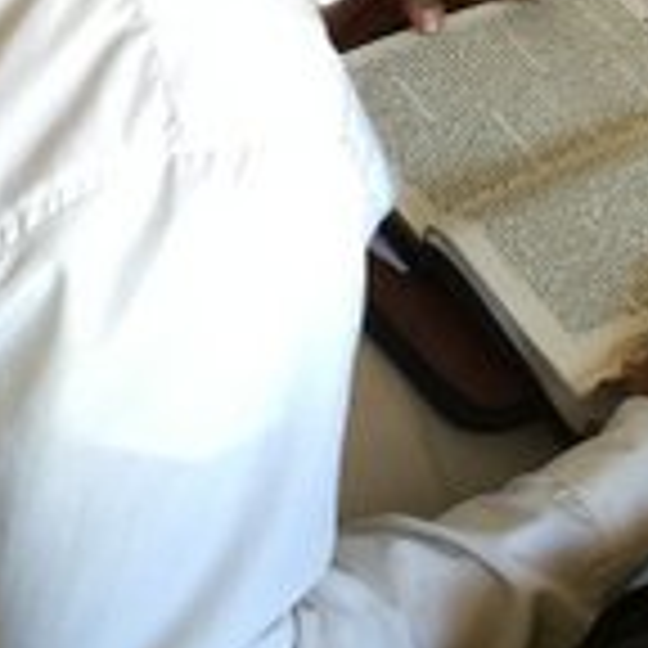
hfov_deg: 11.9
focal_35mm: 142
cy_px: -405
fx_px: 3007
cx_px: 914
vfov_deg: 11.6
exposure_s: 1/17
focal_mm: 4.15
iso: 40
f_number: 2.2
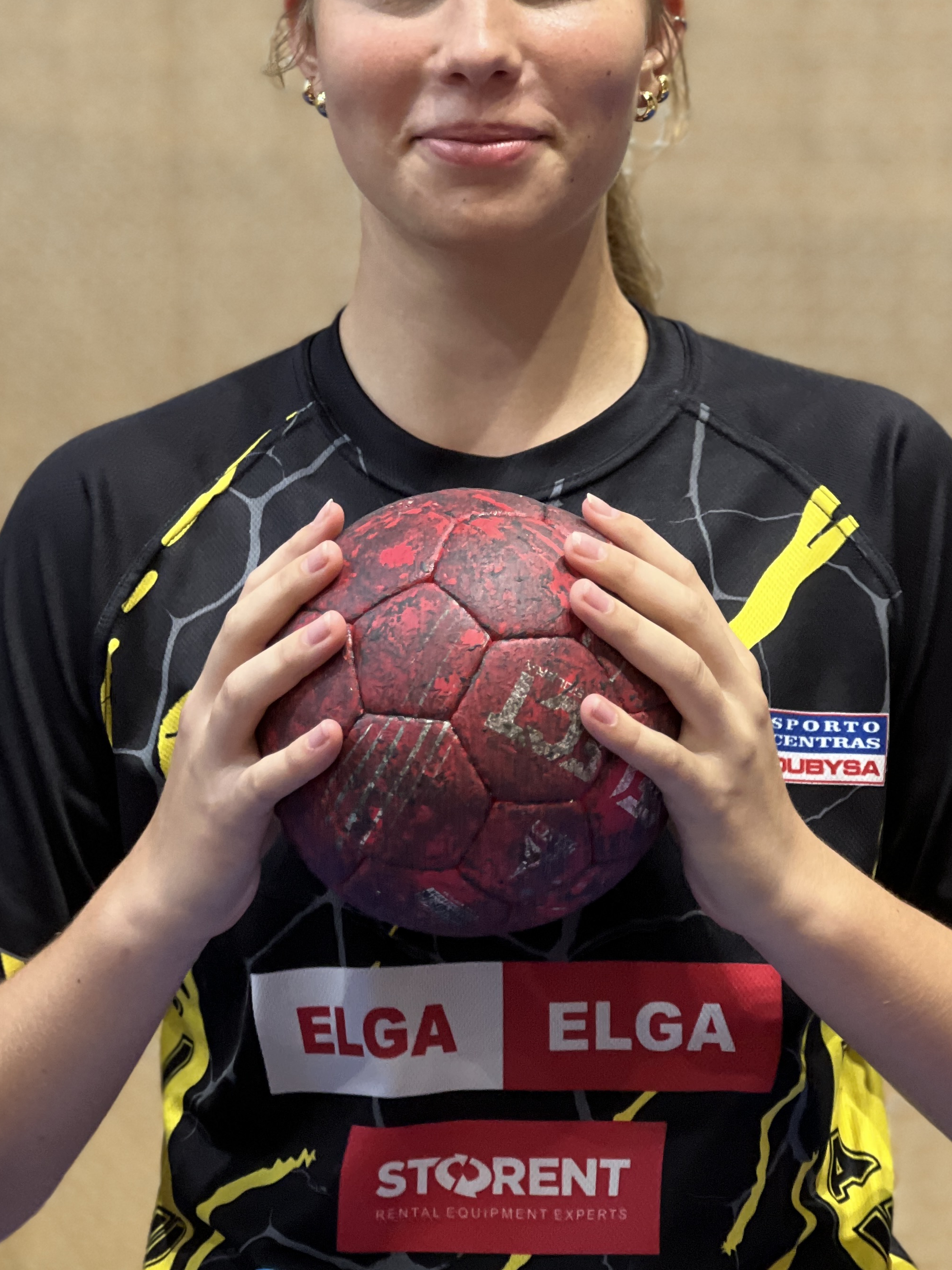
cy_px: 564
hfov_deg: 12.8
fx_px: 4254
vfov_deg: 17.0
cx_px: 500
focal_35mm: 116
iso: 250
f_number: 2.8
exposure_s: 1/33
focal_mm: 9
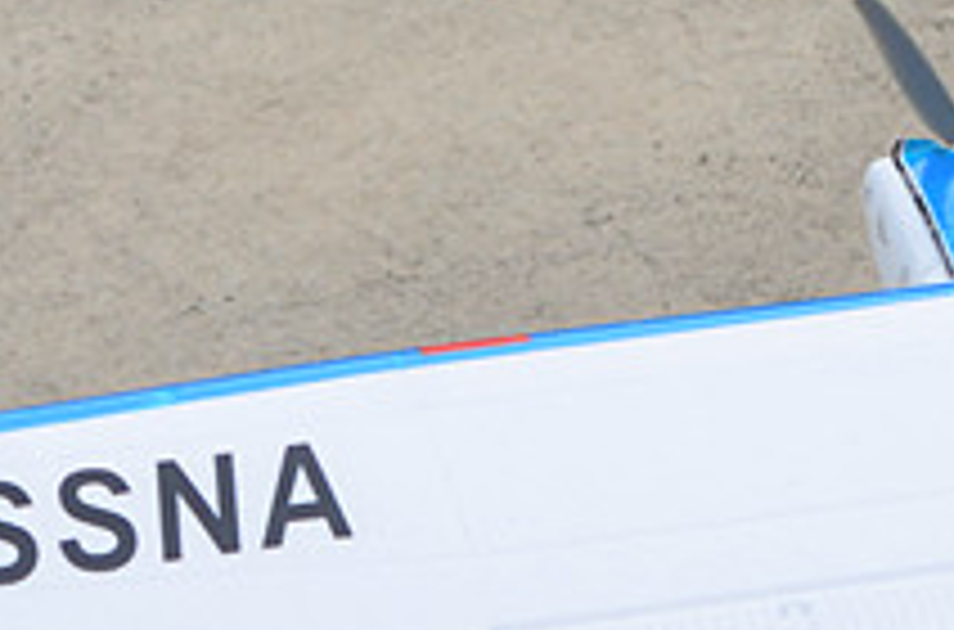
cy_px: 700
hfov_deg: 9.0
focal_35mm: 226
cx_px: 1112
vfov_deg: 6.0
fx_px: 5971
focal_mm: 40
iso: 100
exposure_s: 1/80
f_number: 5
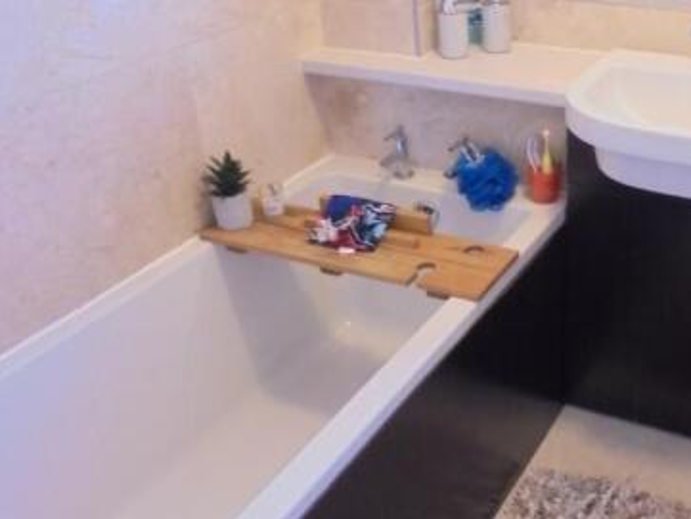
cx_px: 556
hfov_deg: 42.7
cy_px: 235
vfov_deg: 34.3
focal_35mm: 42
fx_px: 839
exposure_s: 1/6
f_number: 3.5
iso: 400
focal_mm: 4.6
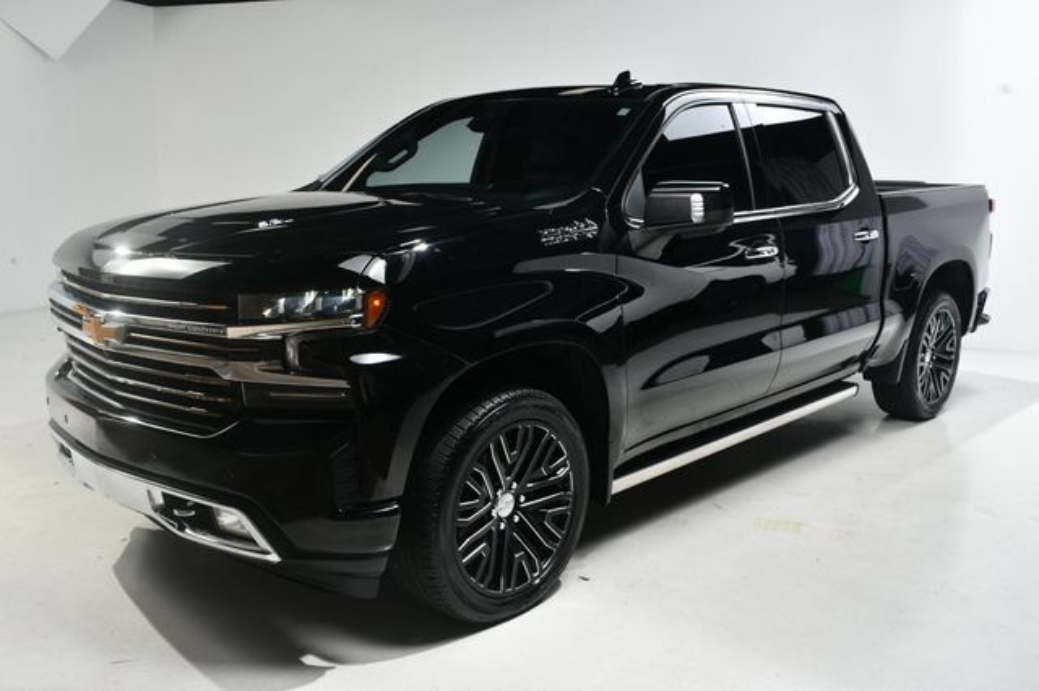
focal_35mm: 34
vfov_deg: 38.8
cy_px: 346
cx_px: 520
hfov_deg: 55.8
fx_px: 981
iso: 100
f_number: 11
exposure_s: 1/160
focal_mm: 23
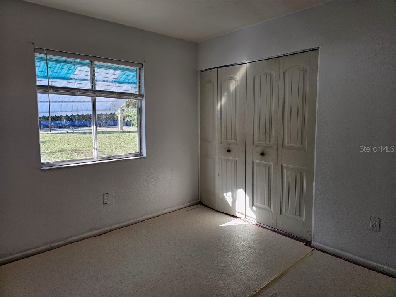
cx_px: 198
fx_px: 263
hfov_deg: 73.9
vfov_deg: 58.9
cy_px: 148
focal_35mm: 23
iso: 16
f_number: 1.7
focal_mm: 6.3
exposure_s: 1/120
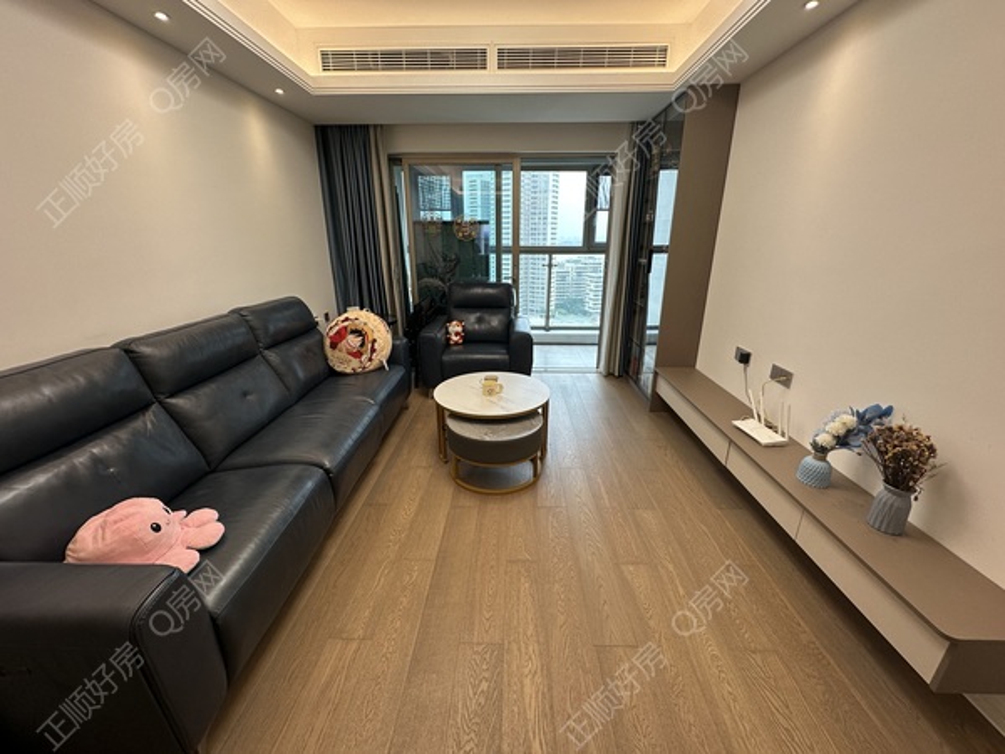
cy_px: 377
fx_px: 406
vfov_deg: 85.7
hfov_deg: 102.1
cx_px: 502
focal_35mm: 14
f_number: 2.2
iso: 80
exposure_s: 1/100
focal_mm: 2.22
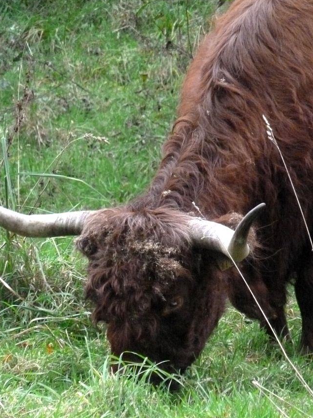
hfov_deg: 4.1
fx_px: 4353
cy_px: 242
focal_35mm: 361
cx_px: 172
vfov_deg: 5.5
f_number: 4.9
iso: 1000
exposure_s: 1/125
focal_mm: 49.2
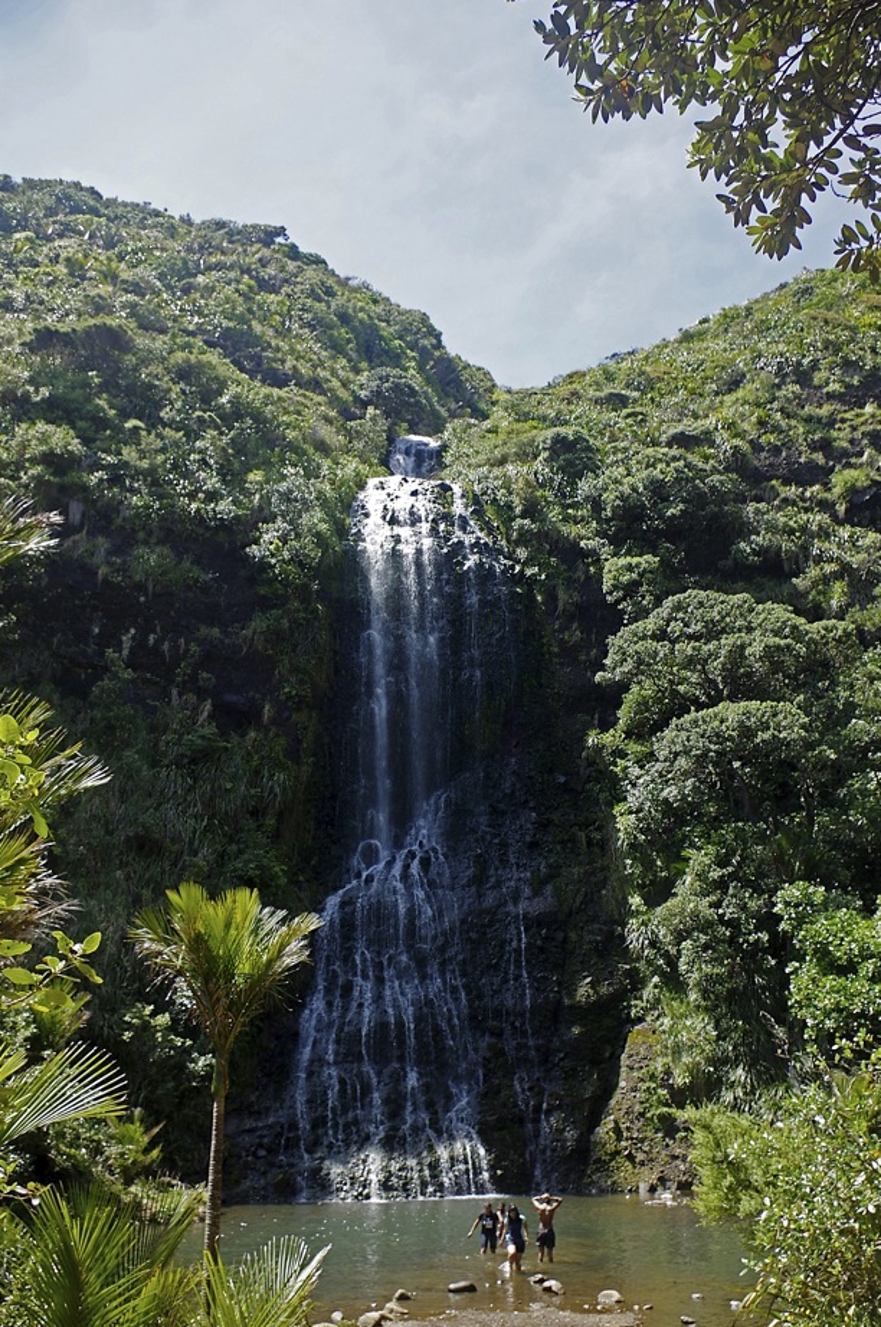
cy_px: 717
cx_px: 446
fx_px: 1104
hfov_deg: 43.5
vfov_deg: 61.9
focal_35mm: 30
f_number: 5.6
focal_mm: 18
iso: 200
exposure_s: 1/100
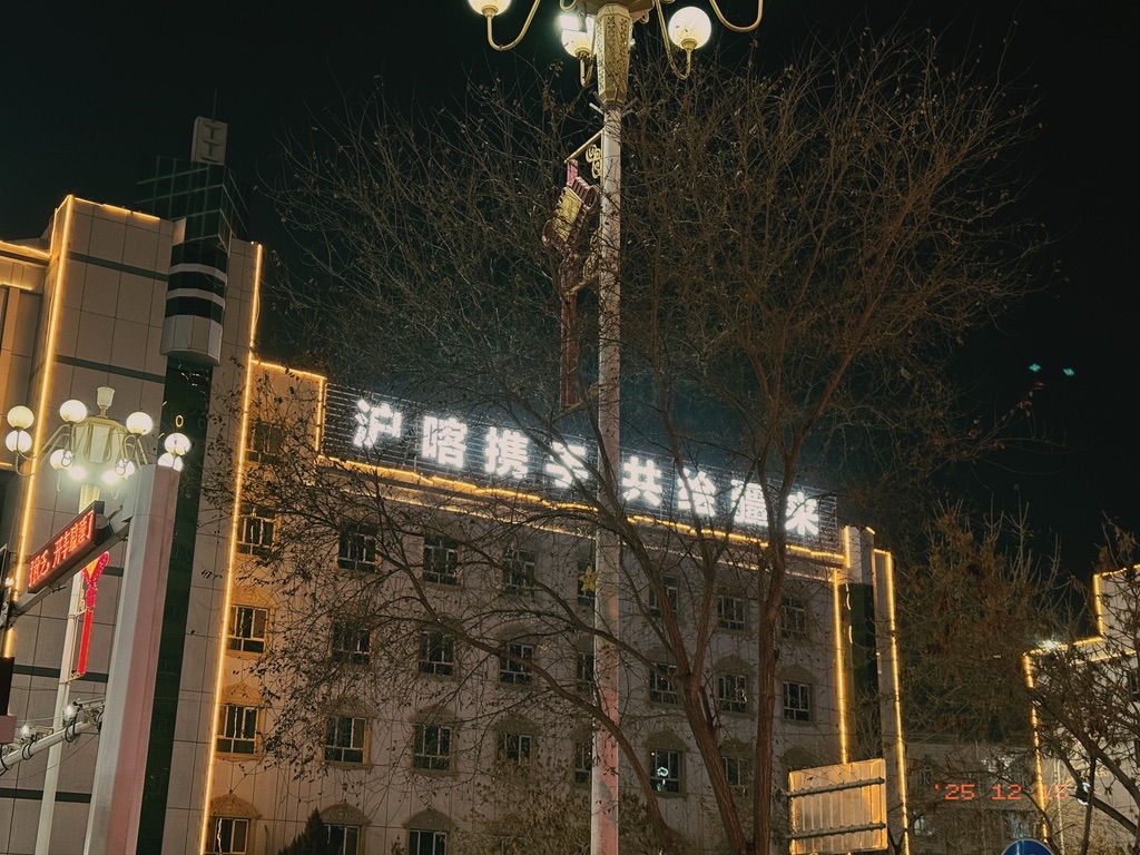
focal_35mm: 48
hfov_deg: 39.7
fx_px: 1581
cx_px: 570
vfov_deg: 30.3
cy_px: 428
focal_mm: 6.76
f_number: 1.78
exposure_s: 1/33
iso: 250
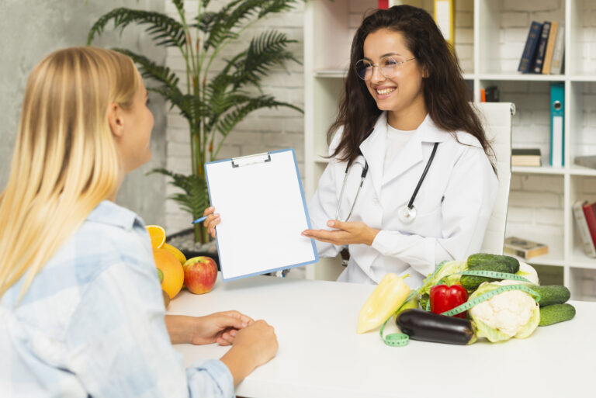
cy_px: 199
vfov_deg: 27.0
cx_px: 298
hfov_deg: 39.6
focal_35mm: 50
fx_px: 828
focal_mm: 50
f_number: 3.2
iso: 125
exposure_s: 1/160
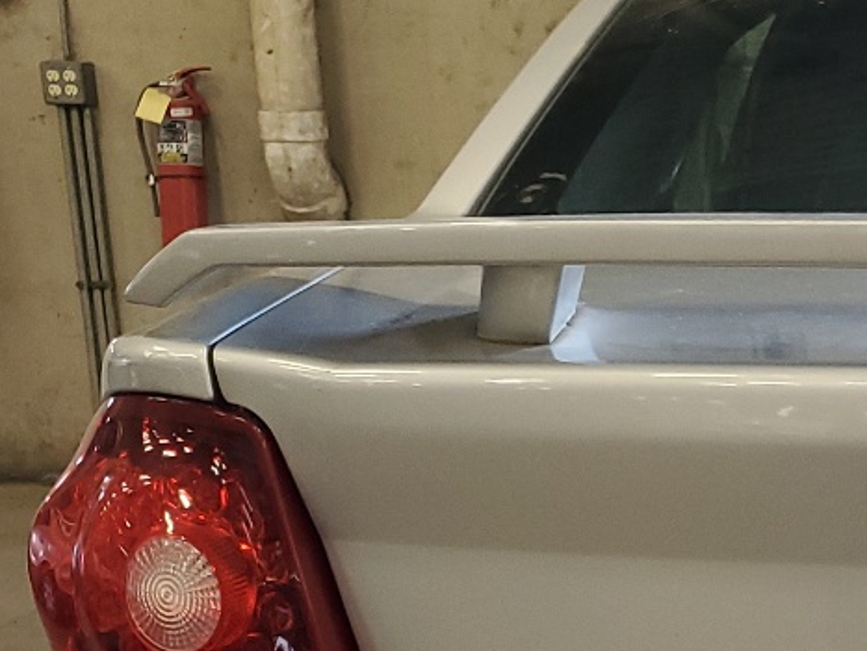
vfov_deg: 16.0
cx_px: 1303
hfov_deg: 19.2
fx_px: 2231
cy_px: 766
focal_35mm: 89
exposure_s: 1/50
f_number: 1.5
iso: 79
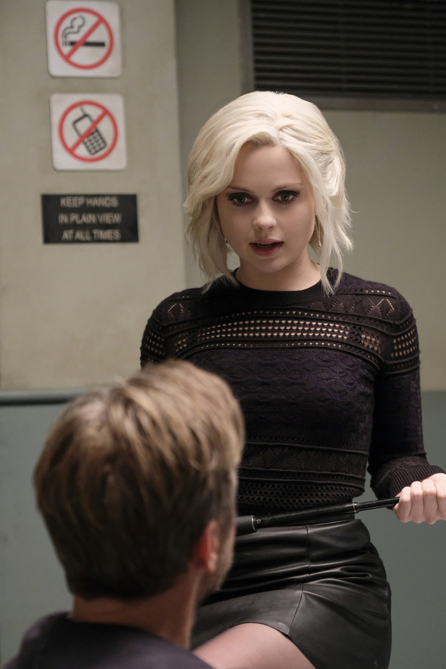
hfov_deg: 13.3
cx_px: 223
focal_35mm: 103
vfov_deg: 19.8
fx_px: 1914
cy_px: 334
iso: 5000
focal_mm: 68.7
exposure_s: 1/60
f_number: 2.8
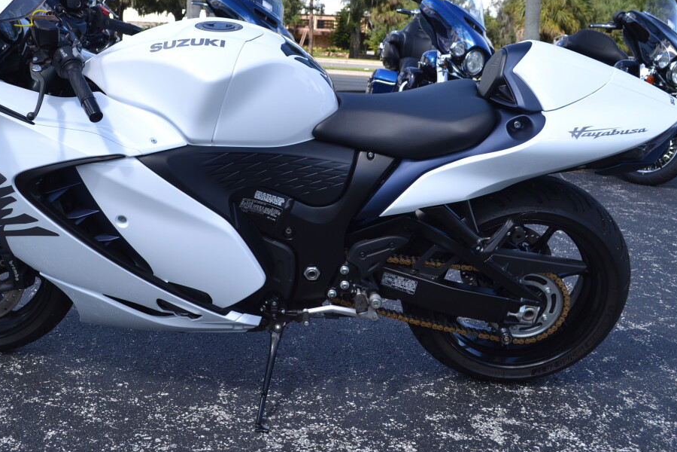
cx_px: 272
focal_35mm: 44
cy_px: 153
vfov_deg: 30.3
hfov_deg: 44.3
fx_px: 827
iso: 100
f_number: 7.1
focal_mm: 22
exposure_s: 1/200
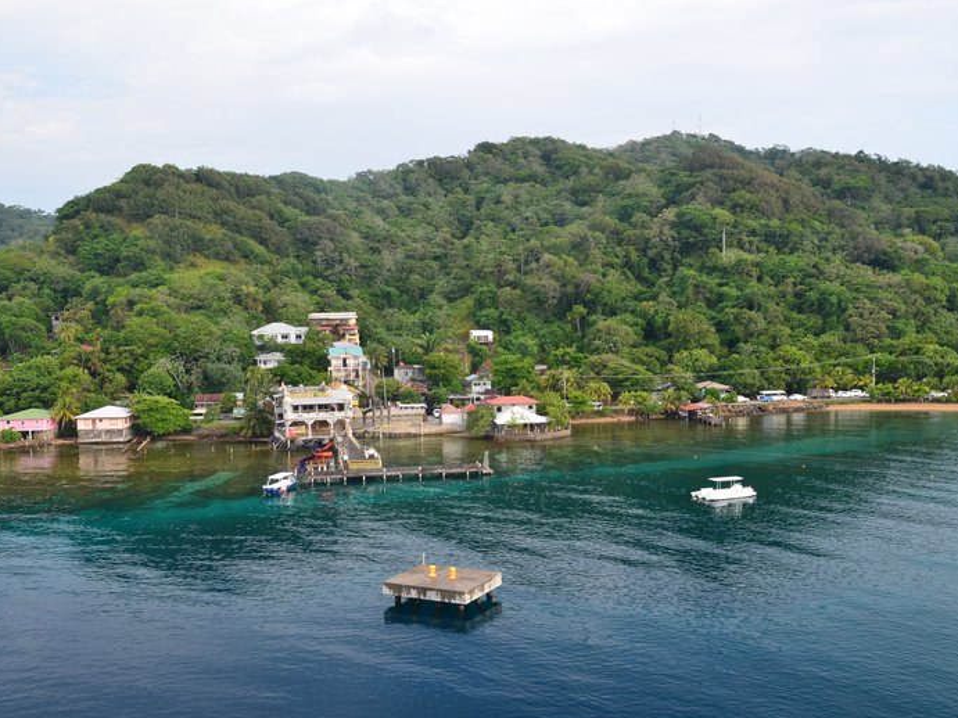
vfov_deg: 35.9
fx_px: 1107
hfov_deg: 46.8
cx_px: 480
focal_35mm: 40
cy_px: 365
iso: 250
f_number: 9
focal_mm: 24
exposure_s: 1/100
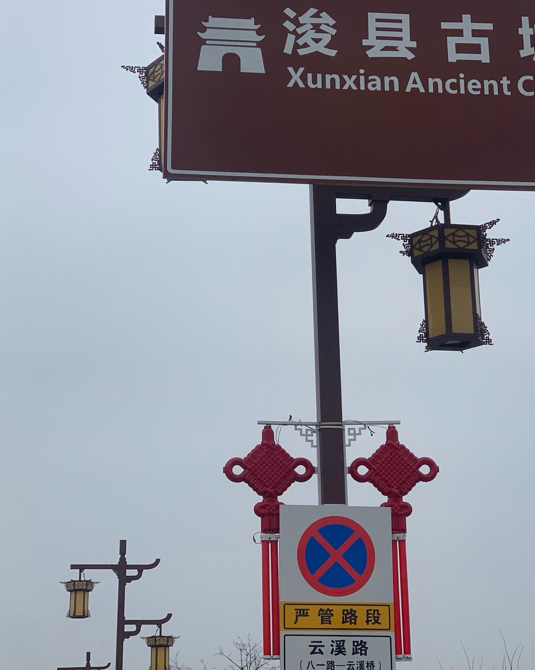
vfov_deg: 26.8
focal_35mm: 71
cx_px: 295
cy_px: 314
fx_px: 1406
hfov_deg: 21.5
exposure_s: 1/122
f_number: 2.4
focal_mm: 6
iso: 50
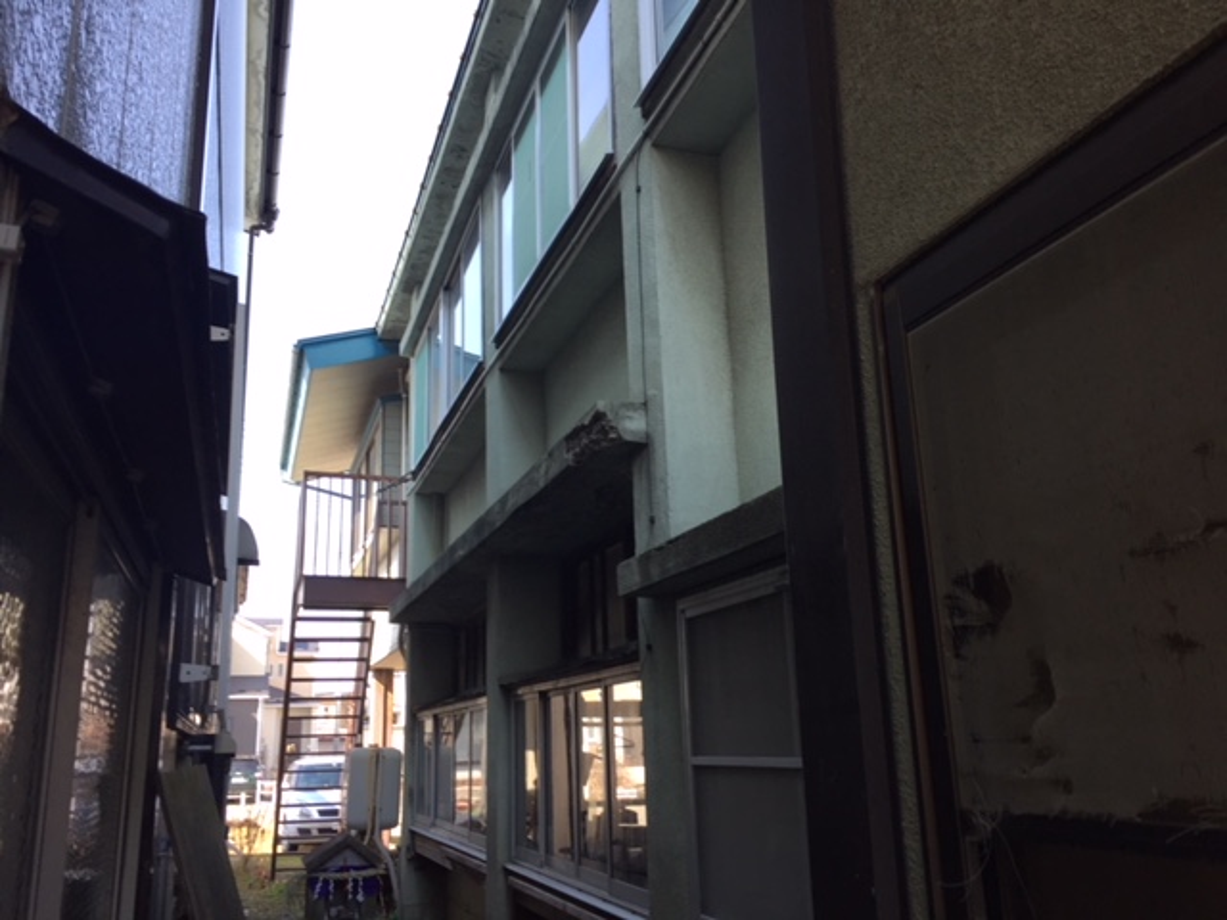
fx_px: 1028
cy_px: 460
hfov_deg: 61.7
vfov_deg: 48.2
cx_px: 614
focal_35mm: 29
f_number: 2.2
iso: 32
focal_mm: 4.15
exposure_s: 1/206
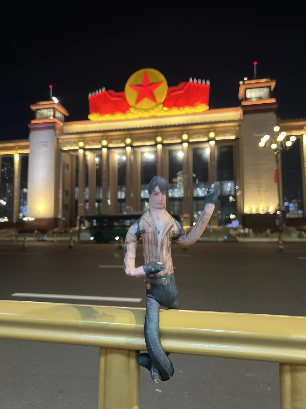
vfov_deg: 67.3
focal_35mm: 26
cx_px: 153
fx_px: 306
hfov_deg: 53.1
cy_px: 204
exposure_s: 1/50
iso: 400
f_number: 1.5
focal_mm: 5.7
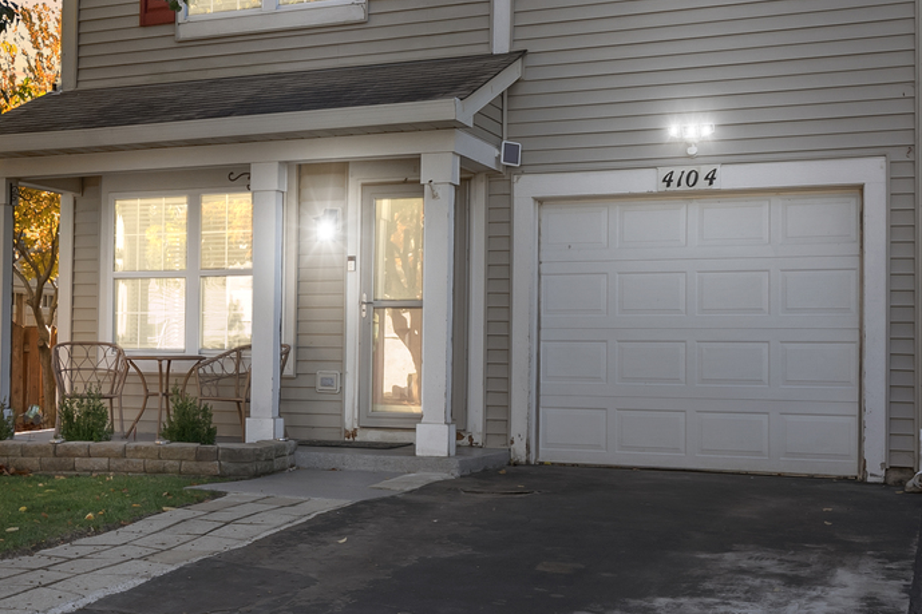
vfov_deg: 25.0
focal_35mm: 54
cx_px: 217
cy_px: 227
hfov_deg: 35.9
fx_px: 1383
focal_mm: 23
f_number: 9
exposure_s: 1/50
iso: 640
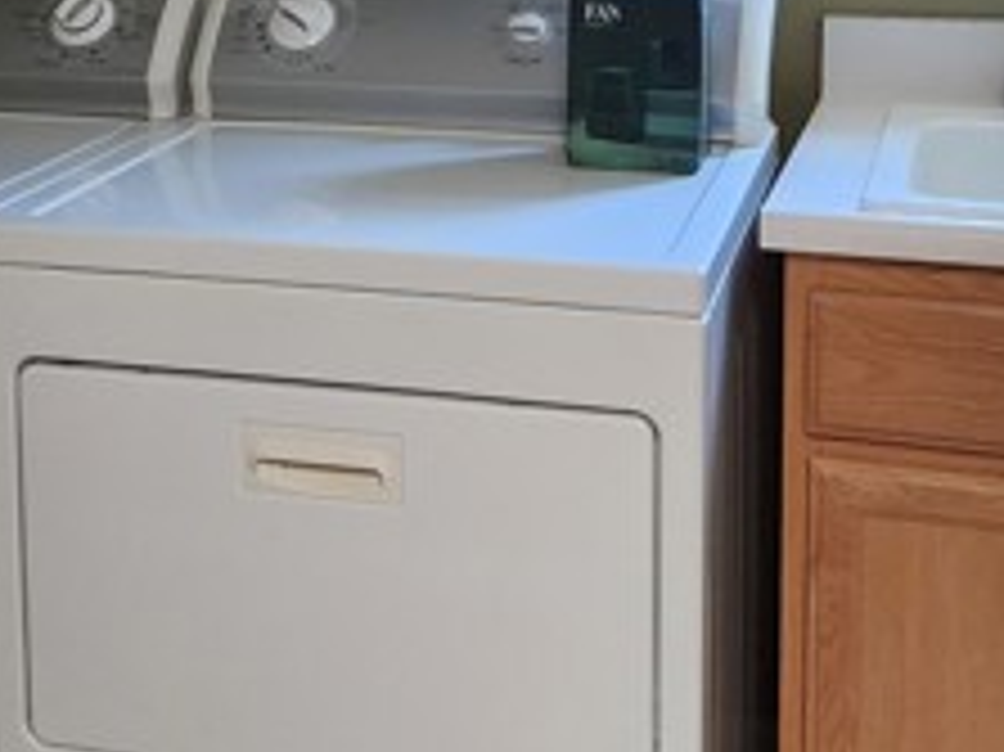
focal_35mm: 66
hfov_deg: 29.3
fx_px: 1913
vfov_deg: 21.6
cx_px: 401
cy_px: 36
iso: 800
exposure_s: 1/120
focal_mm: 6.4
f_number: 1.8
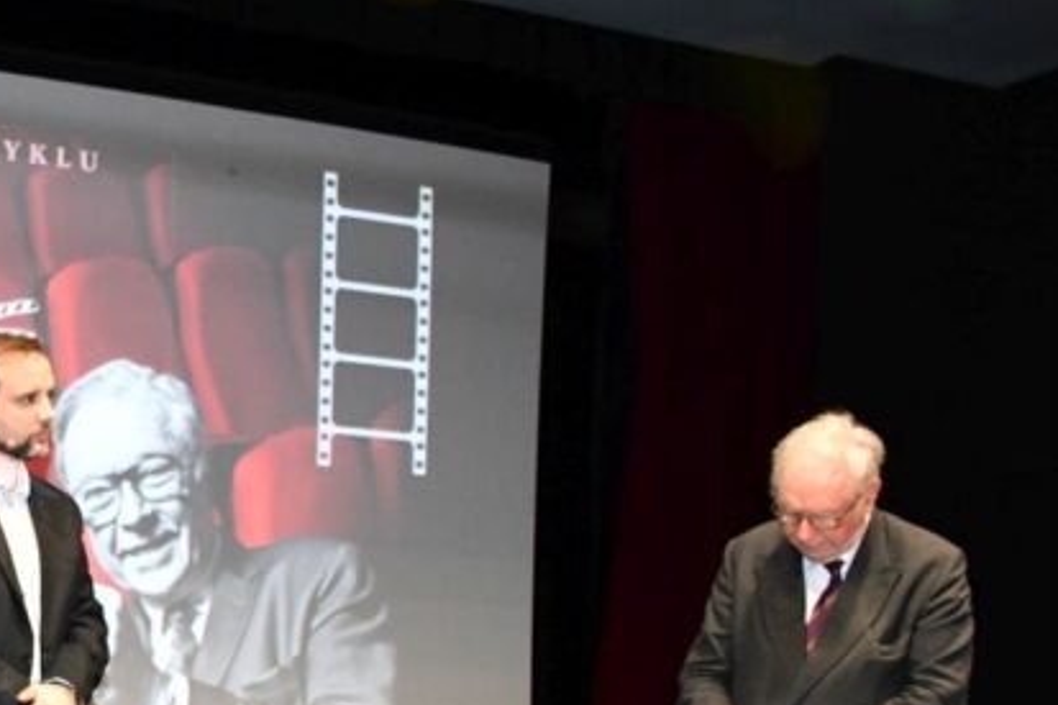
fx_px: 1968
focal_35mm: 67
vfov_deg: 19.3
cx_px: -156
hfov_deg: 27.1
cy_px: 814
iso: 2200
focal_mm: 18
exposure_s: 1/60
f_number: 3.5
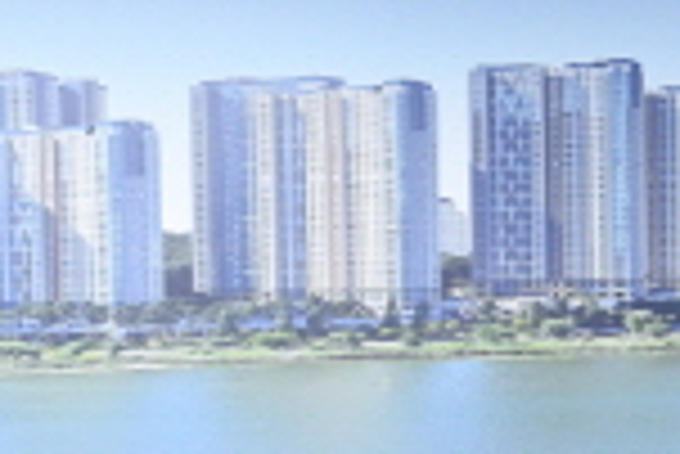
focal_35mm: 222
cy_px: 706
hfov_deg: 9.1
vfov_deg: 6.1
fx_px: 4197
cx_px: 874
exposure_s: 1/200
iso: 1250
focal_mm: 48
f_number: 3.5
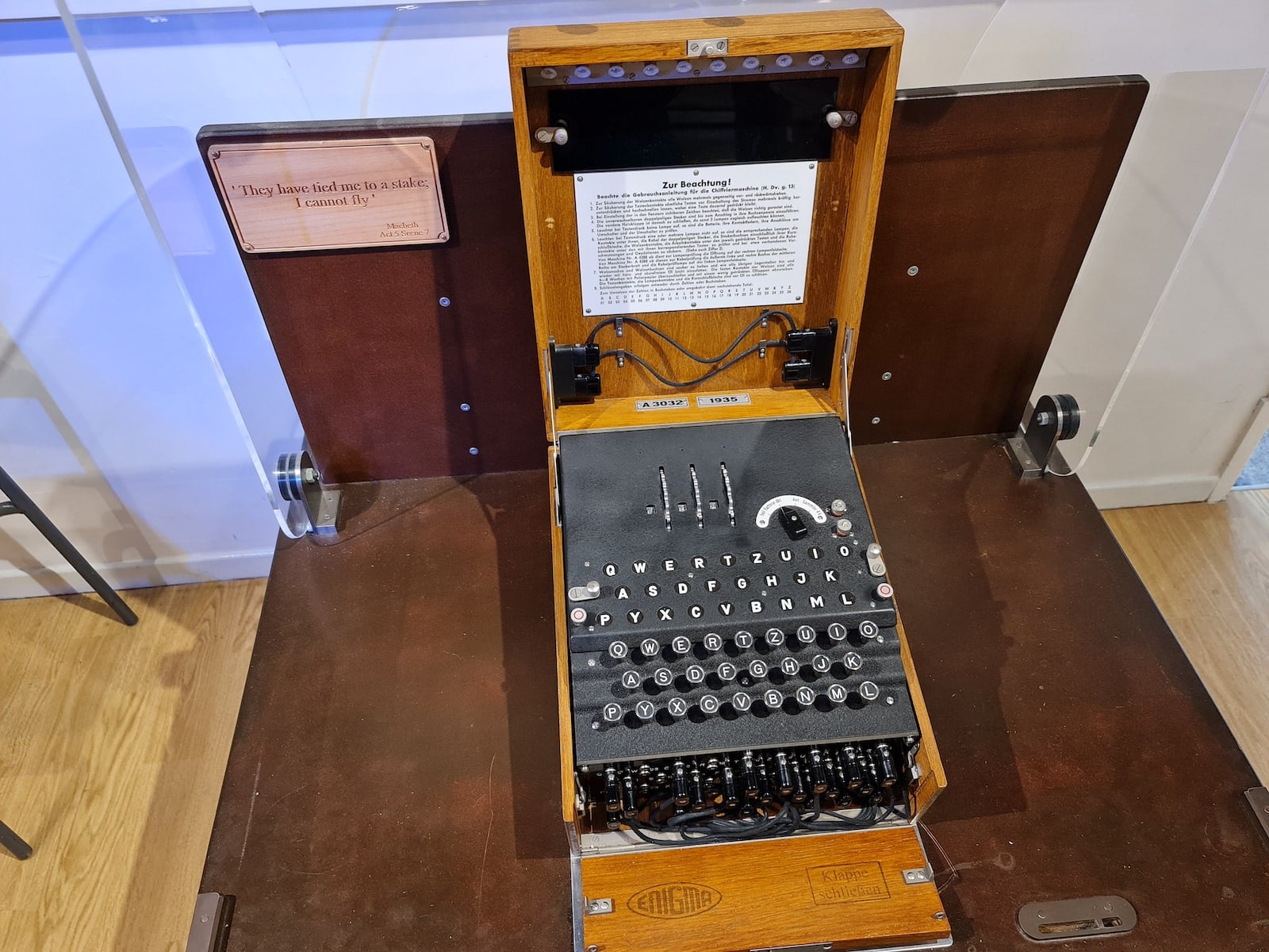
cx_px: 634
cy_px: 476
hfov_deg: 69.4
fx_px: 916
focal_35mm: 25
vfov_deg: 54.9
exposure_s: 1/50
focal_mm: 7
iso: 250
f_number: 1.8
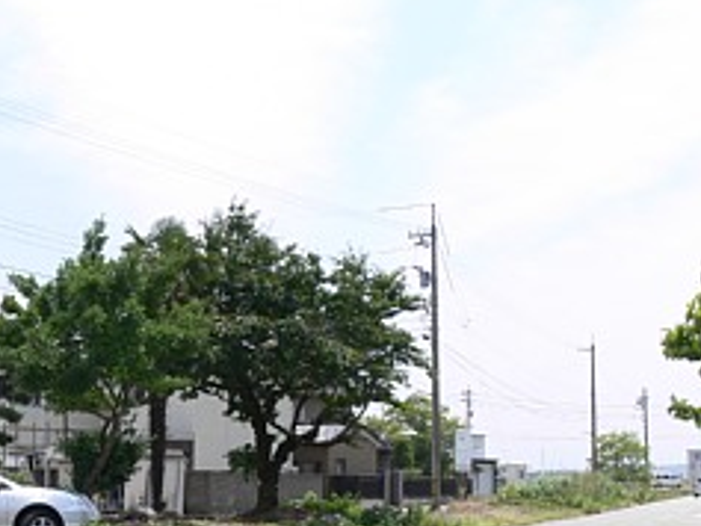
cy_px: 414
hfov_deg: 31.6
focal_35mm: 59
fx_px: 1195
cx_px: 112
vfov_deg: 24.5
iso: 80
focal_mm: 7.4
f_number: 5.6
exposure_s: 1/250
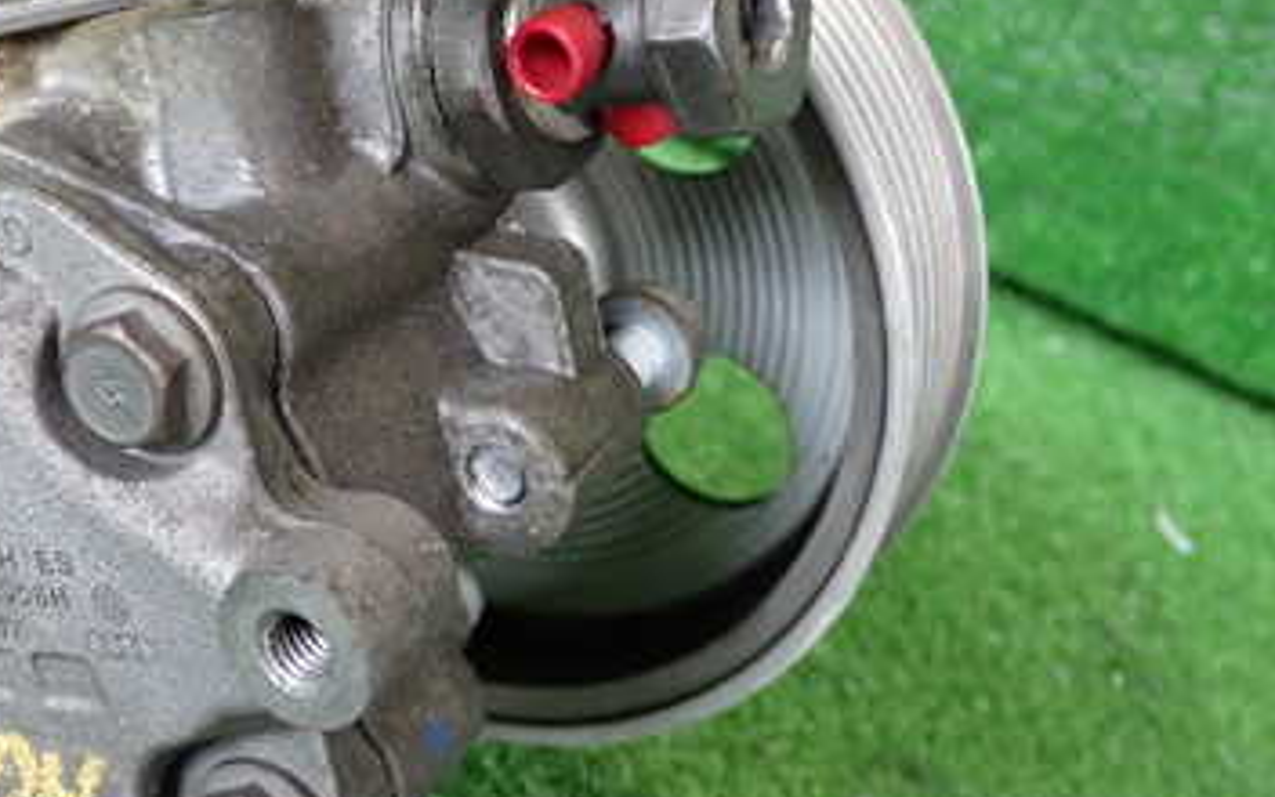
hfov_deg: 30.6
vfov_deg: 20.0
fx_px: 2259
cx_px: 221
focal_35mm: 65
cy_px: 304
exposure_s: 1/40
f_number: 2.5
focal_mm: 6.37
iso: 500
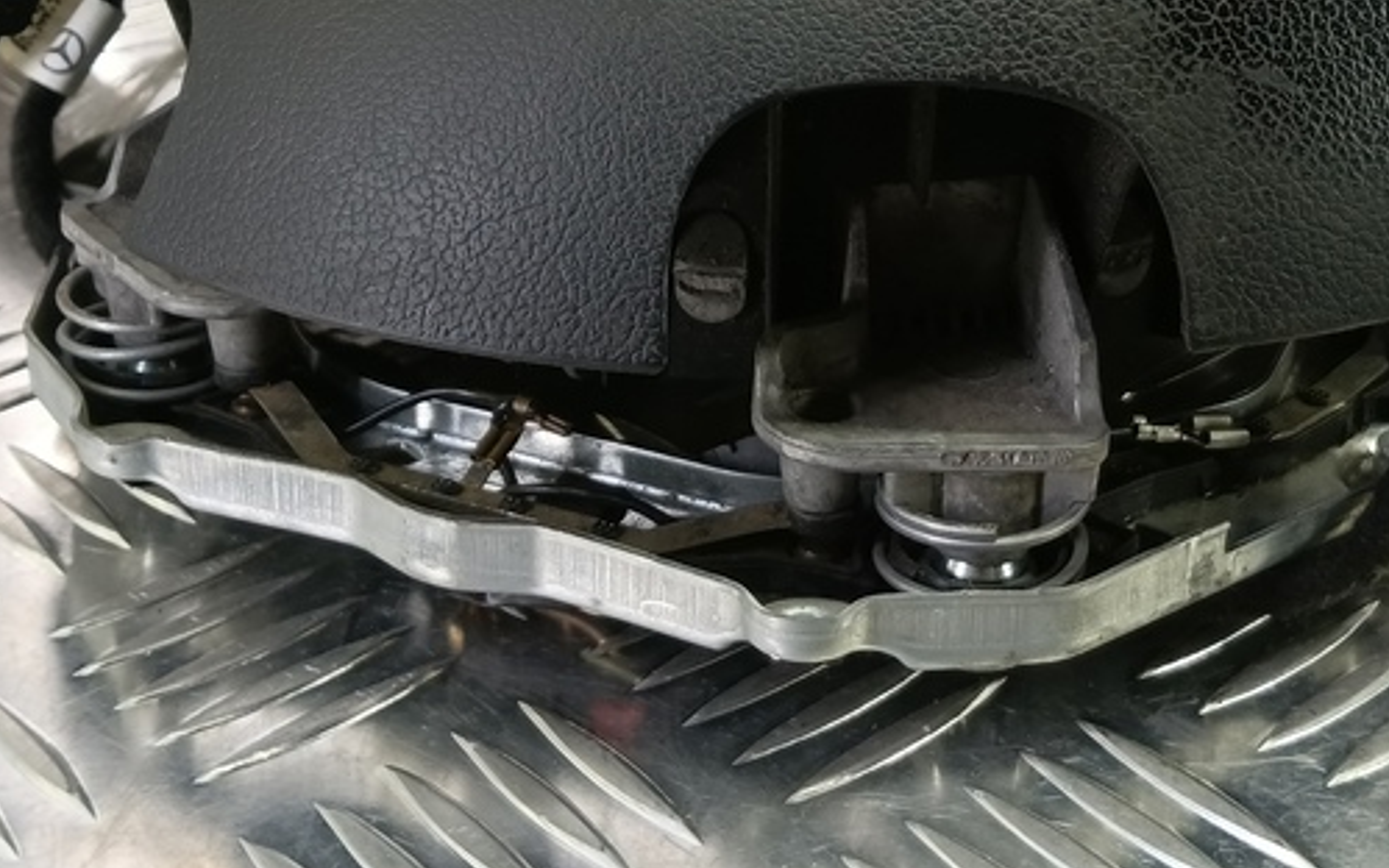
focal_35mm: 50
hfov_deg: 40.0
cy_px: 131
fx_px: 1893
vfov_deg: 25.2
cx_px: 871
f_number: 1.6
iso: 211
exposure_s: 1/50
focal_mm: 4.11
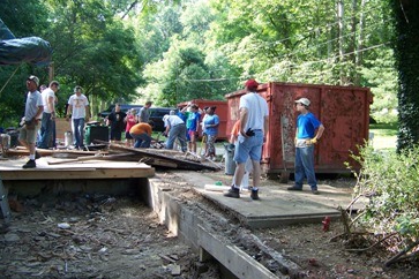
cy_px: 122
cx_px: 211
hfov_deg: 50.7
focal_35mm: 38
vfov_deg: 35.0
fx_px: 442
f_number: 2.8
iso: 64
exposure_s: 1/60
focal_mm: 5.85
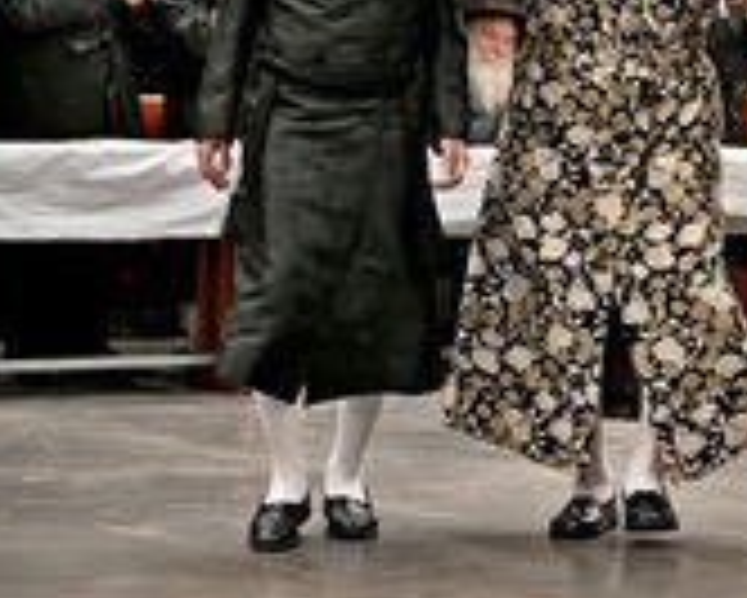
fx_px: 3495
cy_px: 121
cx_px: 706
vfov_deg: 9.8
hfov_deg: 12.1
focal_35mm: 158
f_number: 2.8
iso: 400
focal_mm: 70
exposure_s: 1/320
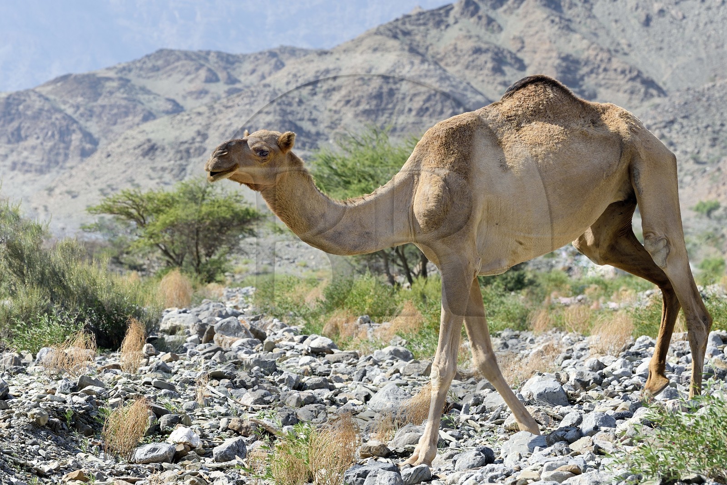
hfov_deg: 16.4
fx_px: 2524
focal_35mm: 125
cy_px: 242
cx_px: 364
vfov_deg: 11.0
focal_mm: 125
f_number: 7.1
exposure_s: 1/500
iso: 200
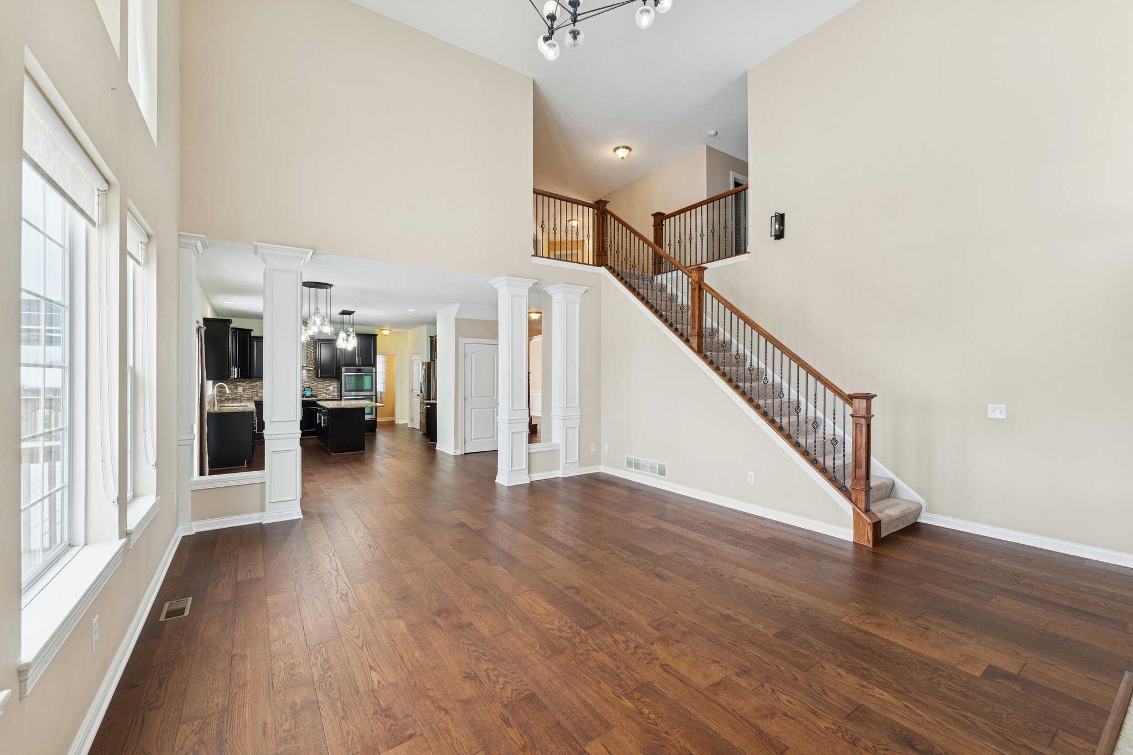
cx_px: 566
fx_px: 459
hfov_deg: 101.9
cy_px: 378
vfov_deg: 78.8
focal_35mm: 15
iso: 250
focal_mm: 14.6
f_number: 5.6
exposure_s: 1/30
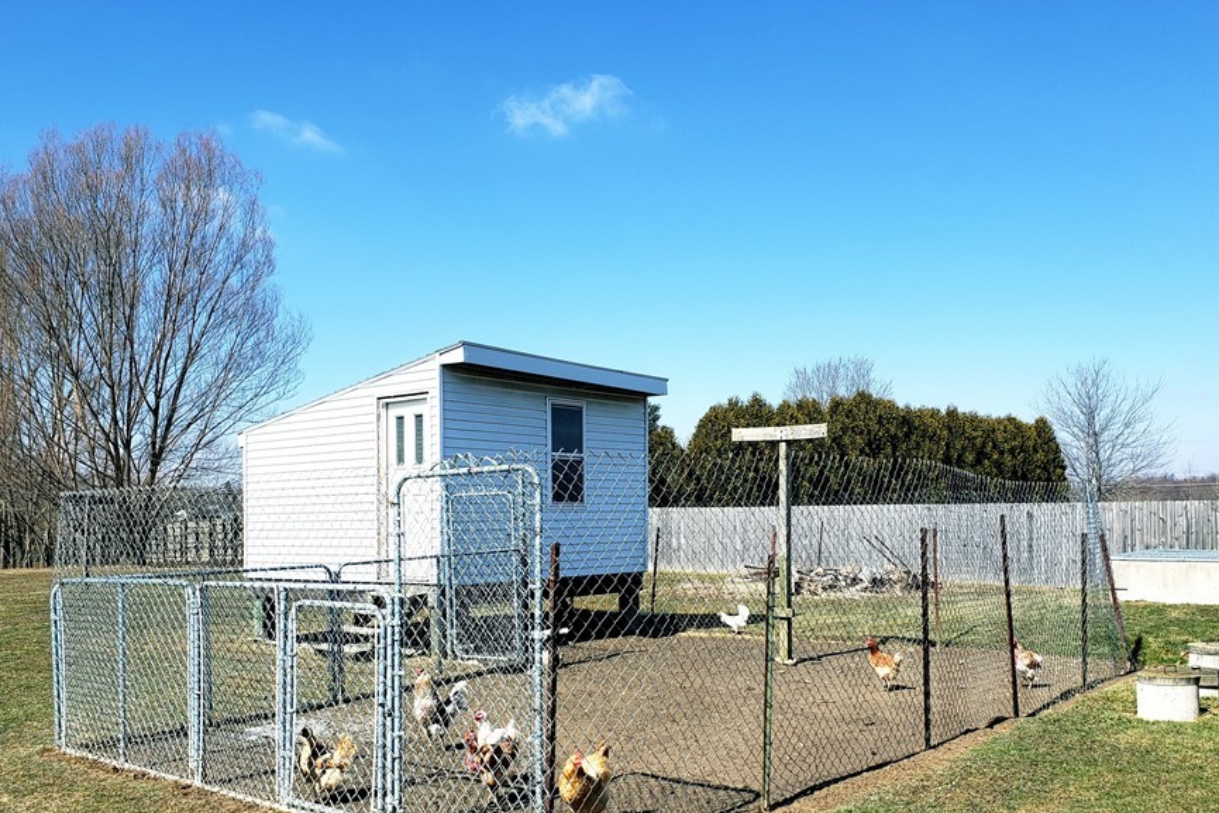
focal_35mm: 32
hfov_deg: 58.7
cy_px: 526
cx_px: 619
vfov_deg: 40.7
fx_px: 1084
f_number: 2.4
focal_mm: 4.3
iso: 50
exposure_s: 1/1412
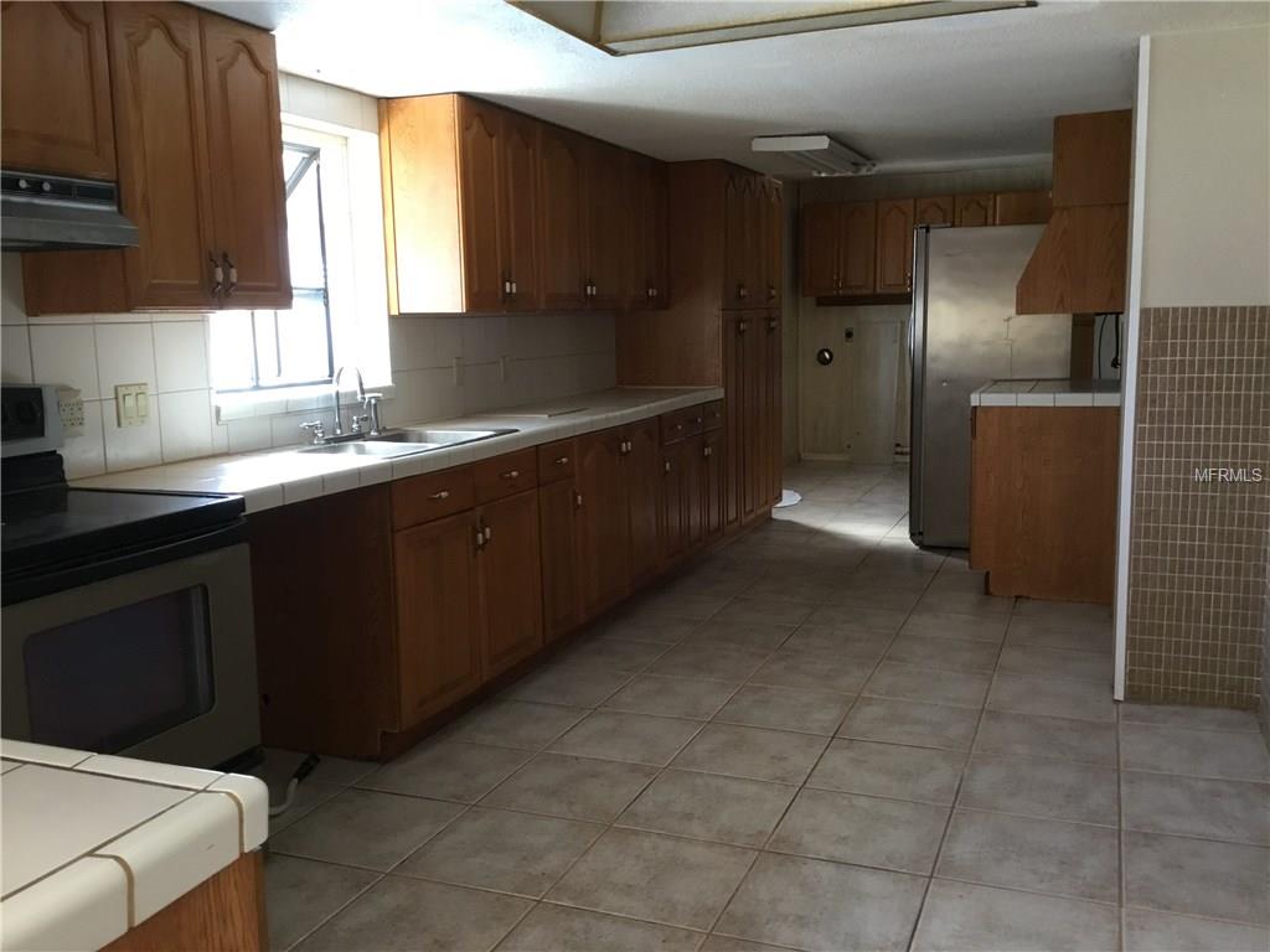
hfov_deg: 58.4
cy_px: 476
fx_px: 1137
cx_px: 635
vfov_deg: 45.4
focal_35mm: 31
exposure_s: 1/30
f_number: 2.4
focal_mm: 3.3
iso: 100
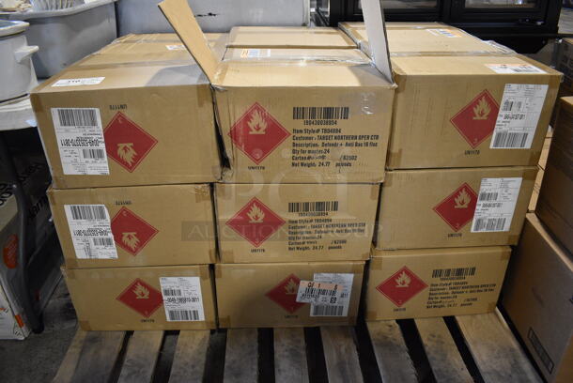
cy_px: 192
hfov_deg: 67.3
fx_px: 430
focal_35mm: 27
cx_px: 286
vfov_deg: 48.0
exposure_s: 1/125
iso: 1800
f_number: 3.5
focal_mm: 18
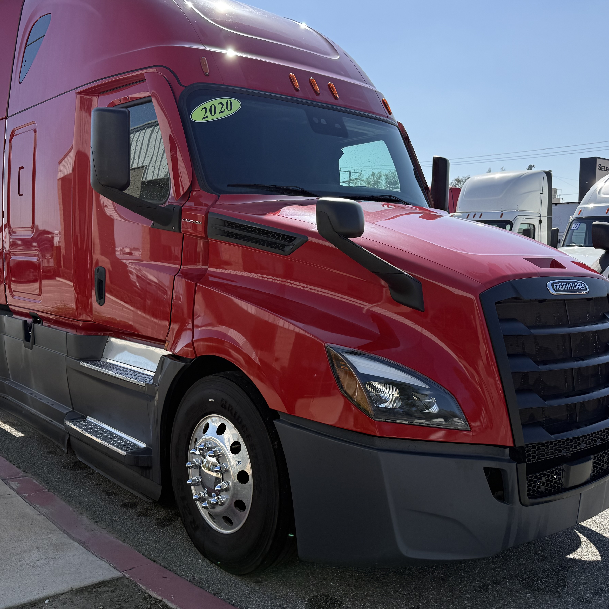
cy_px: 291
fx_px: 677
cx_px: 262
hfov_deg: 48.3
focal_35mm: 34
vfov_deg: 48.4
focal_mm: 6.76
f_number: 1.78
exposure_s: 1/4975
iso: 80
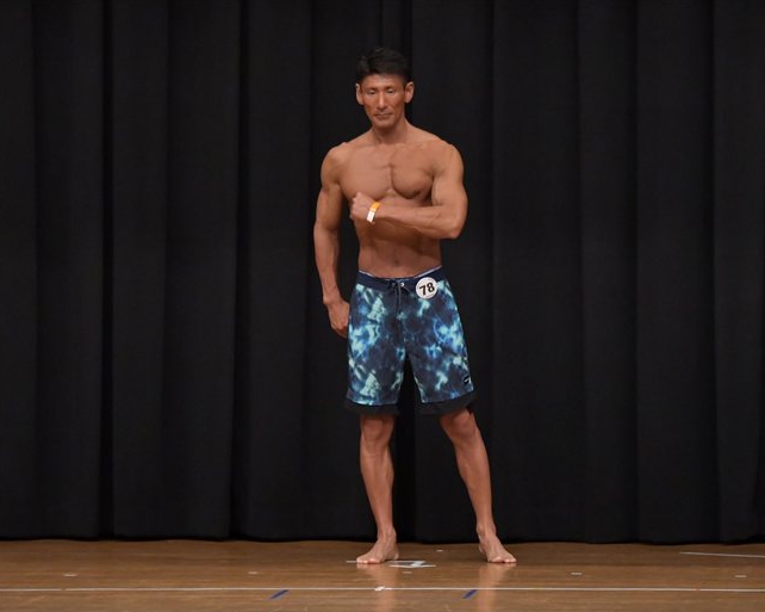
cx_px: 456
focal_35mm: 289
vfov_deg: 5.4
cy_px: 307
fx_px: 6540
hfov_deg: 6.7
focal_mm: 170
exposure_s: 1/400
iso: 6400
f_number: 5.6
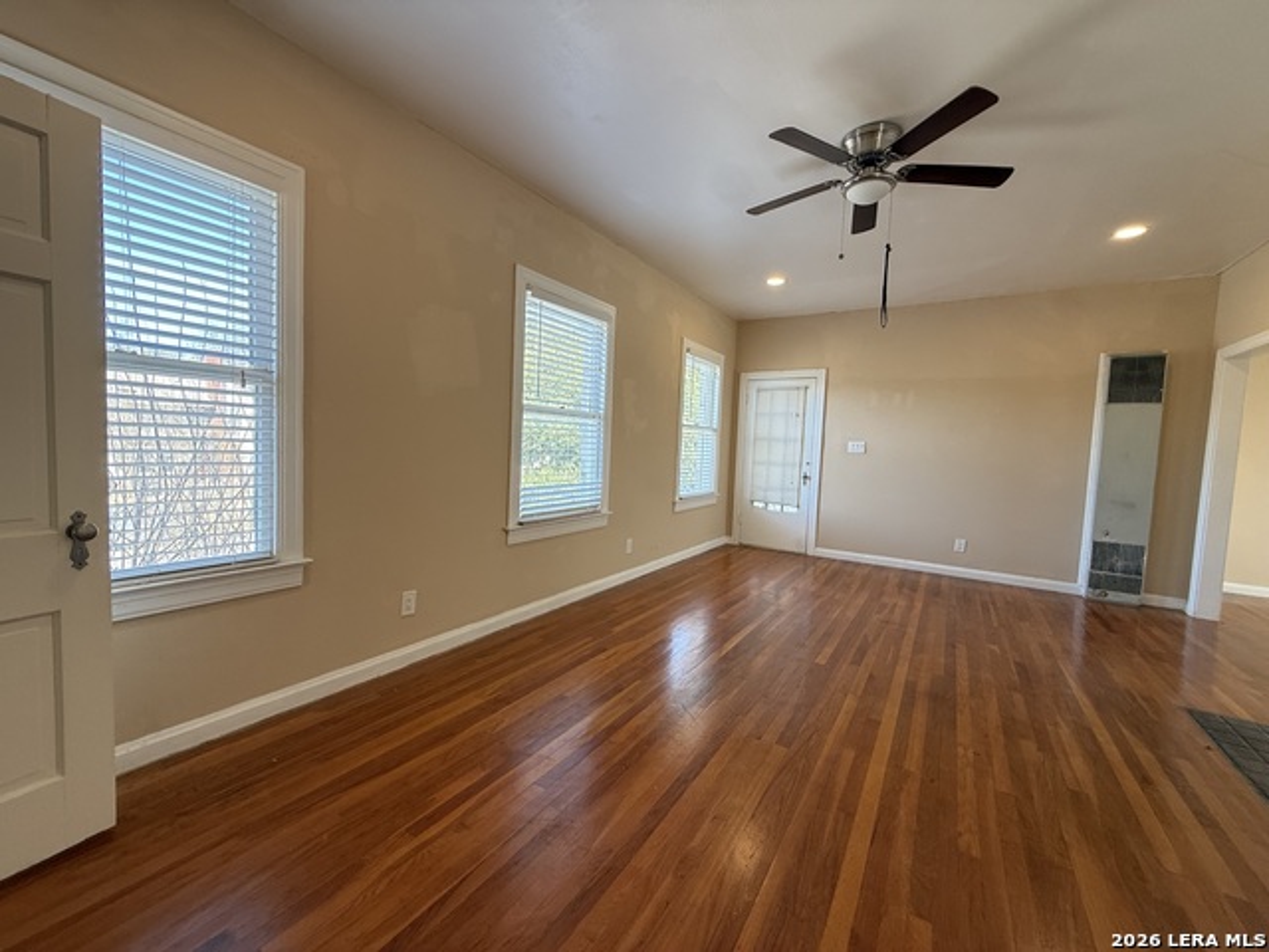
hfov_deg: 102.1
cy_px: 476
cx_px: 634
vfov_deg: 85.7
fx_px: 513
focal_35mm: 14
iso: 125
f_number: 2.2
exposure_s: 1/120
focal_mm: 2.22
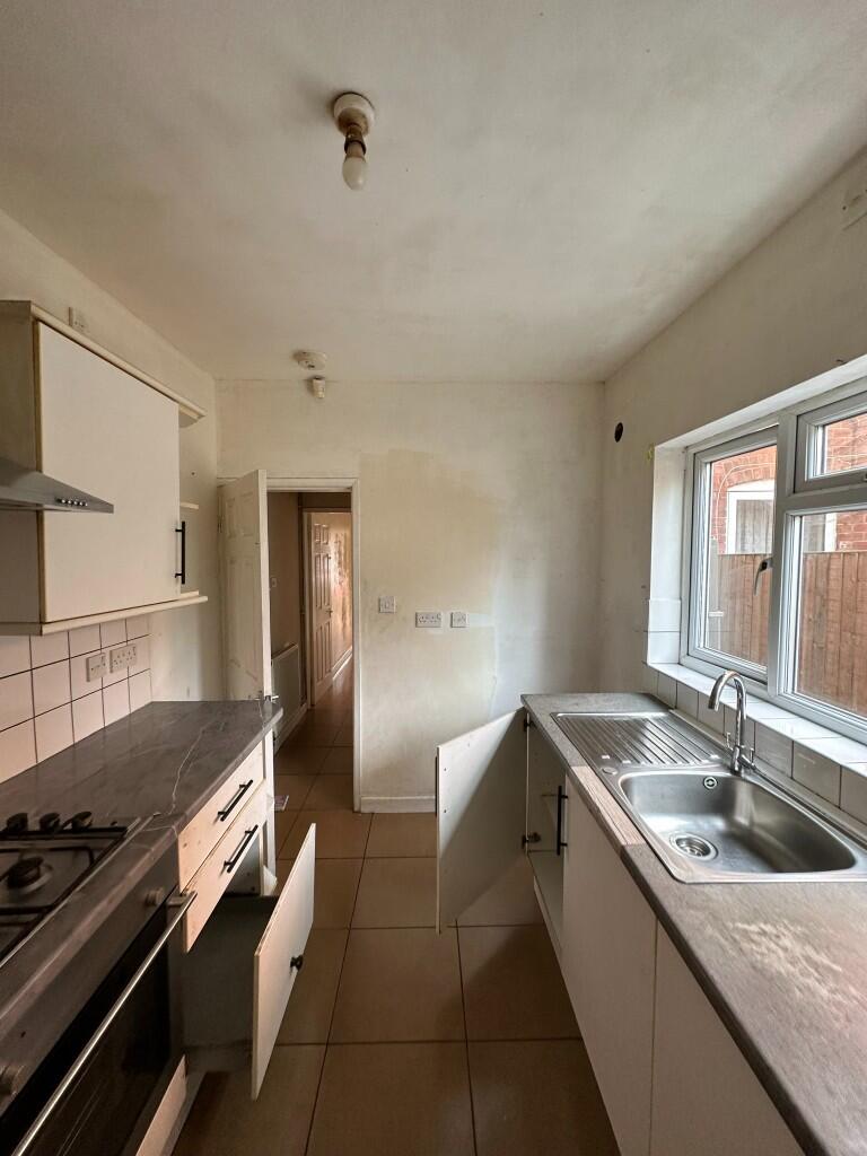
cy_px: 578
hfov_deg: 85.7
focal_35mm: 14
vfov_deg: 102.1
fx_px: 468
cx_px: 434
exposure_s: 1/99
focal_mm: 2.22
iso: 125
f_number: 2.2
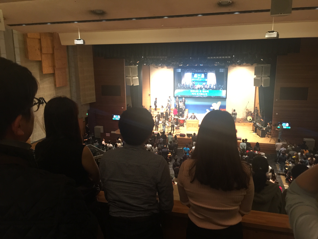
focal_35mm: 29
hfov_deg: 61.7
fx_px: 266
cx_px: 159
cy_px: 120
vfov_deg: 48.2
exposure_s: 1/15
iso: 125
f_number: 2.2
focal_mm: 4.15
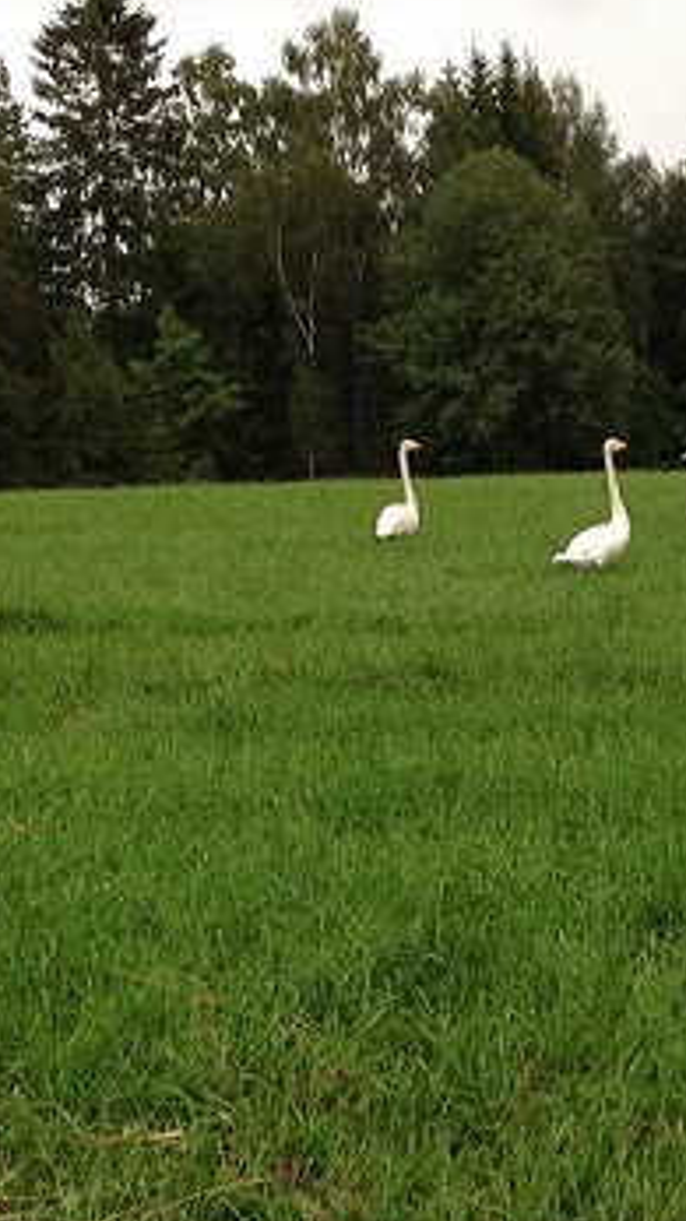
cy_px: 436
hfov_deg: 14.5
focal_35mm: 83
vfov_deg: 25.5
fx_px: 2686
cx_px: 519
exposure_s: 1/120
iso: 100
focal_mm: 4.12
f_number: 2.4
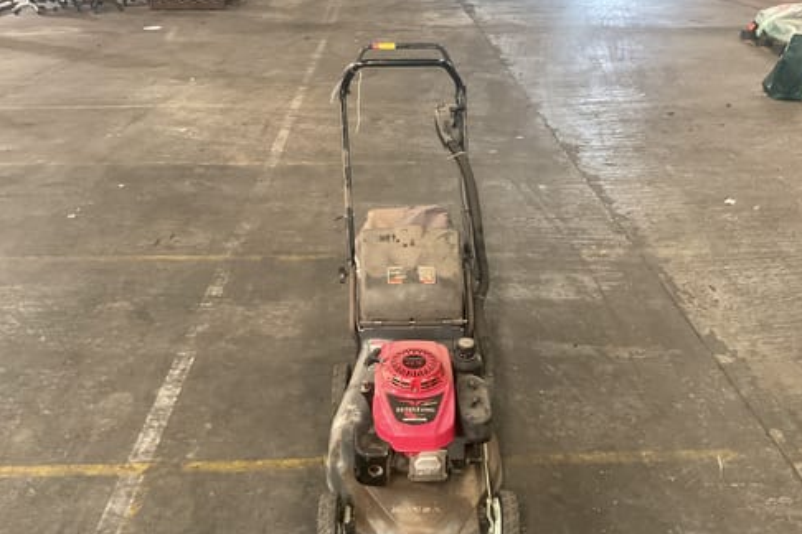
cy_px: 302
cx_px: 411
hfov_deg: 60.3
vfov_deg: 42.2
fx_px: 691
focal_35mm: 31
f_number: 1.8
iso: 250
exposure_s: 1/33
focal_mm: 3
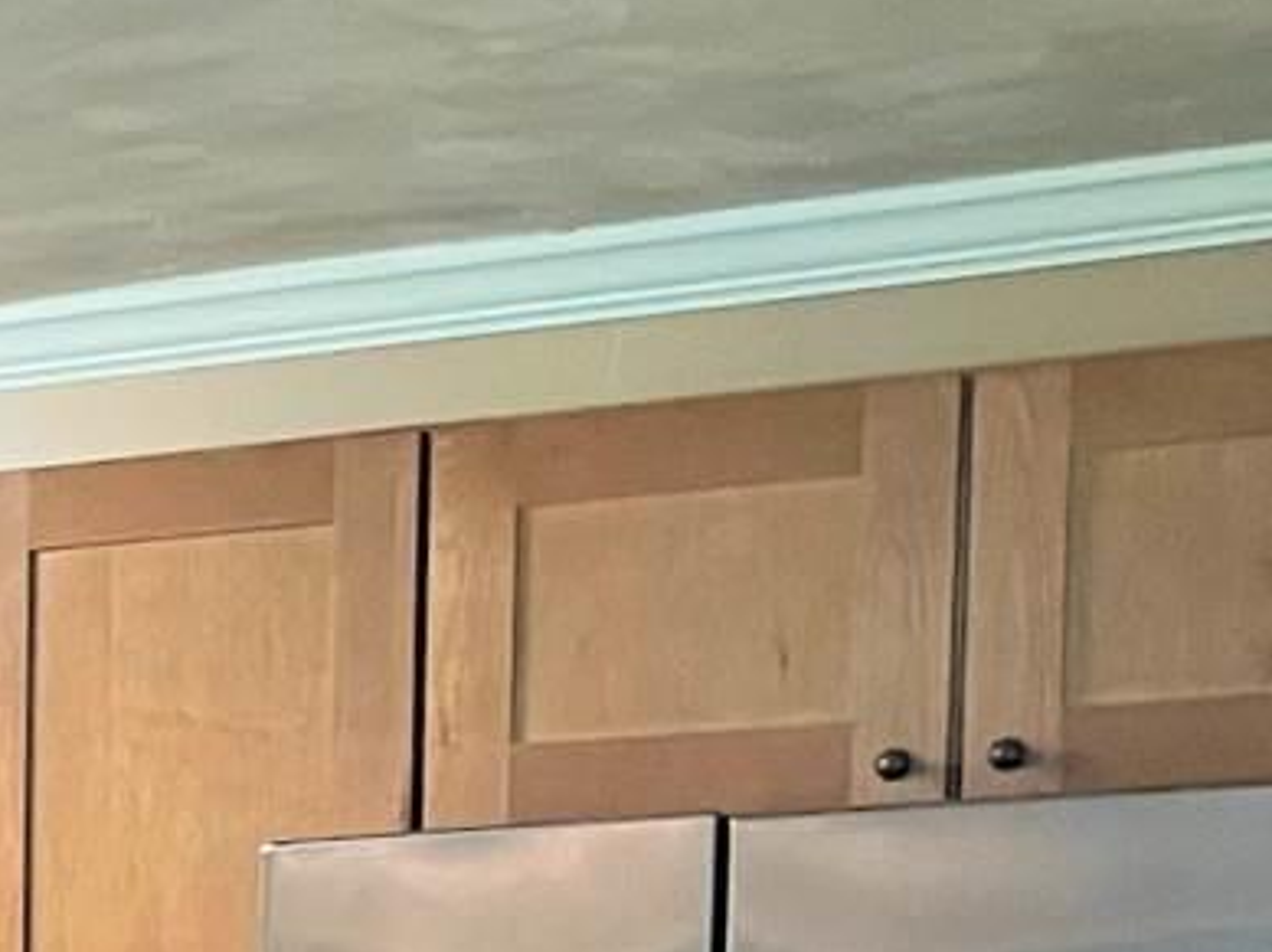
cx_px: -1550
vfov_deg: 10.2
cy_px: 1752
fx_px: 5030
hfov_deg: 12.2
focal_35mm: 137
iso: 400
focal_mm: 5.1
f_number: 1.6
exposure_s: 1/60
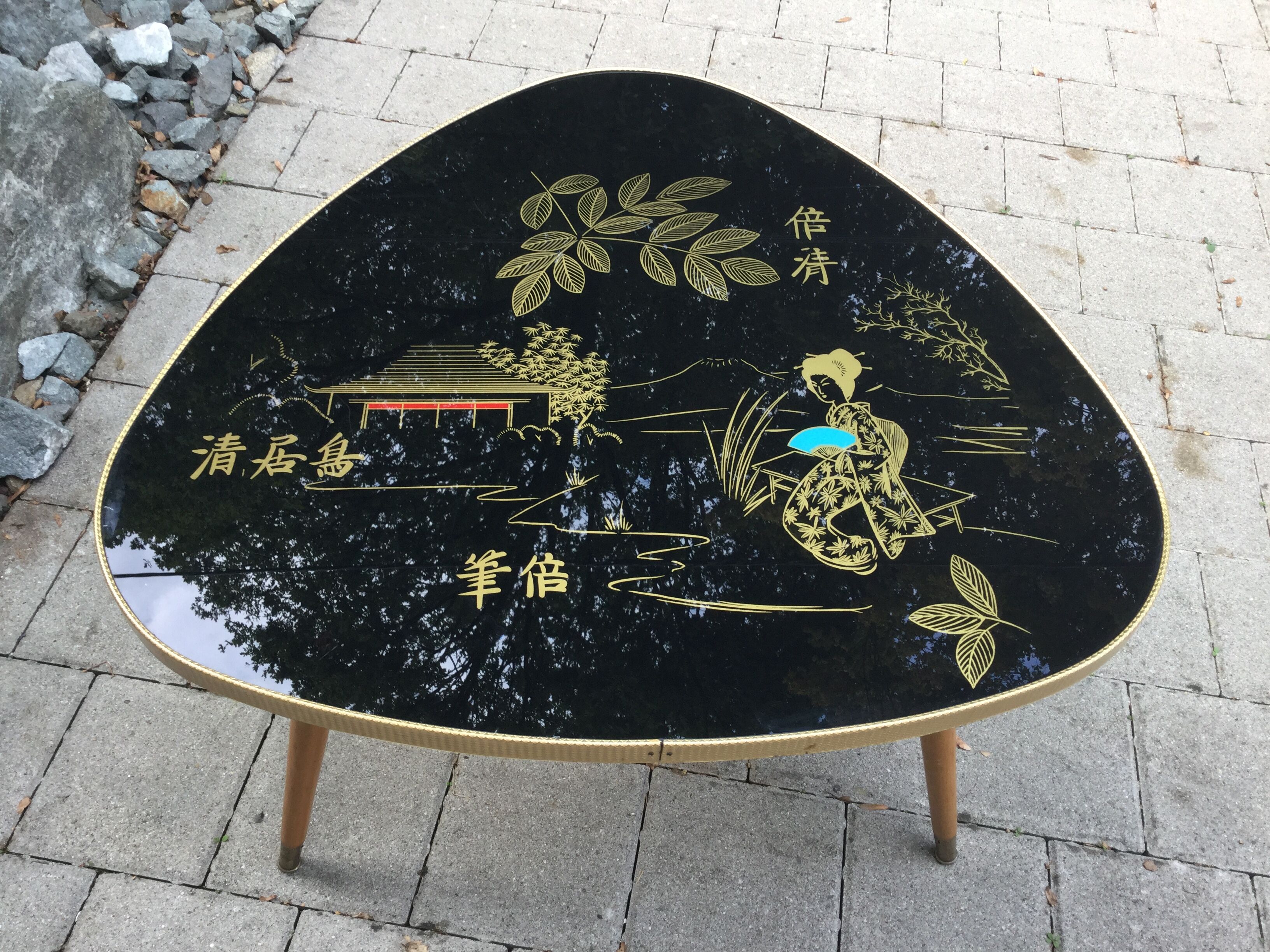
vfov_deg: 45.4
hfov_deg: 58.4
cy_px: 476
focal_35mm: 31
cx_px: 635
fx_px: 1137
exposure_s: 1/100
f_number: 2.4
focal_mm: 3.3
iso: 32
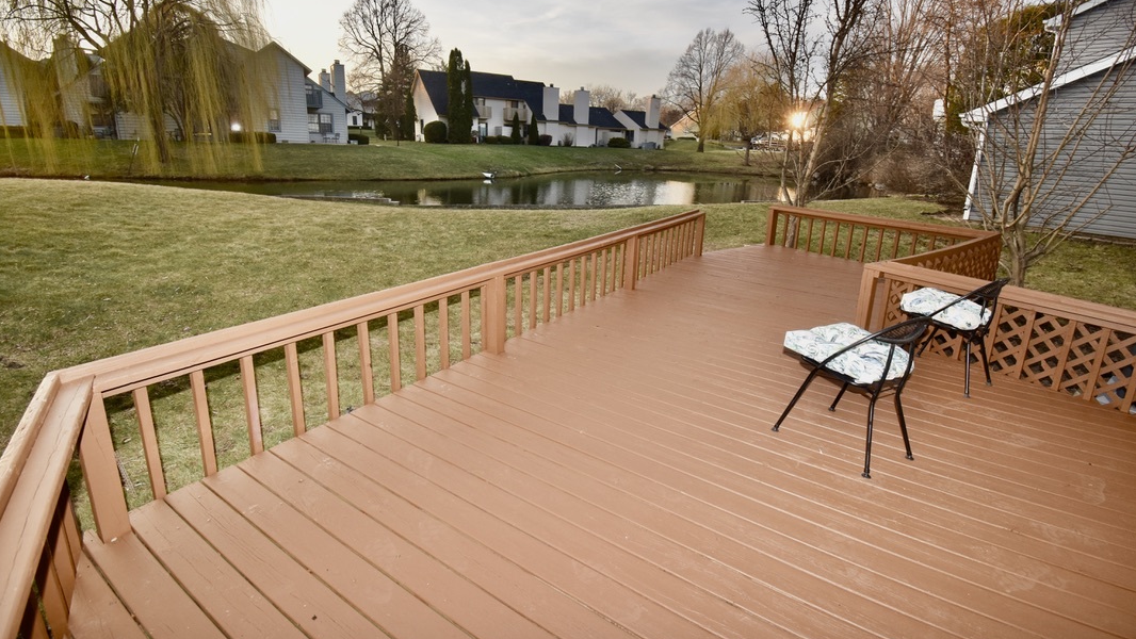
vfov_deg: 66.7
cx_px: 570
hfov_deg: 99.4
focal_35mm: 16
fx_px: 482
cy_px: 267
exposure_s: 1/125
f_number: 5.6
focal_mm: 10
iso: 220
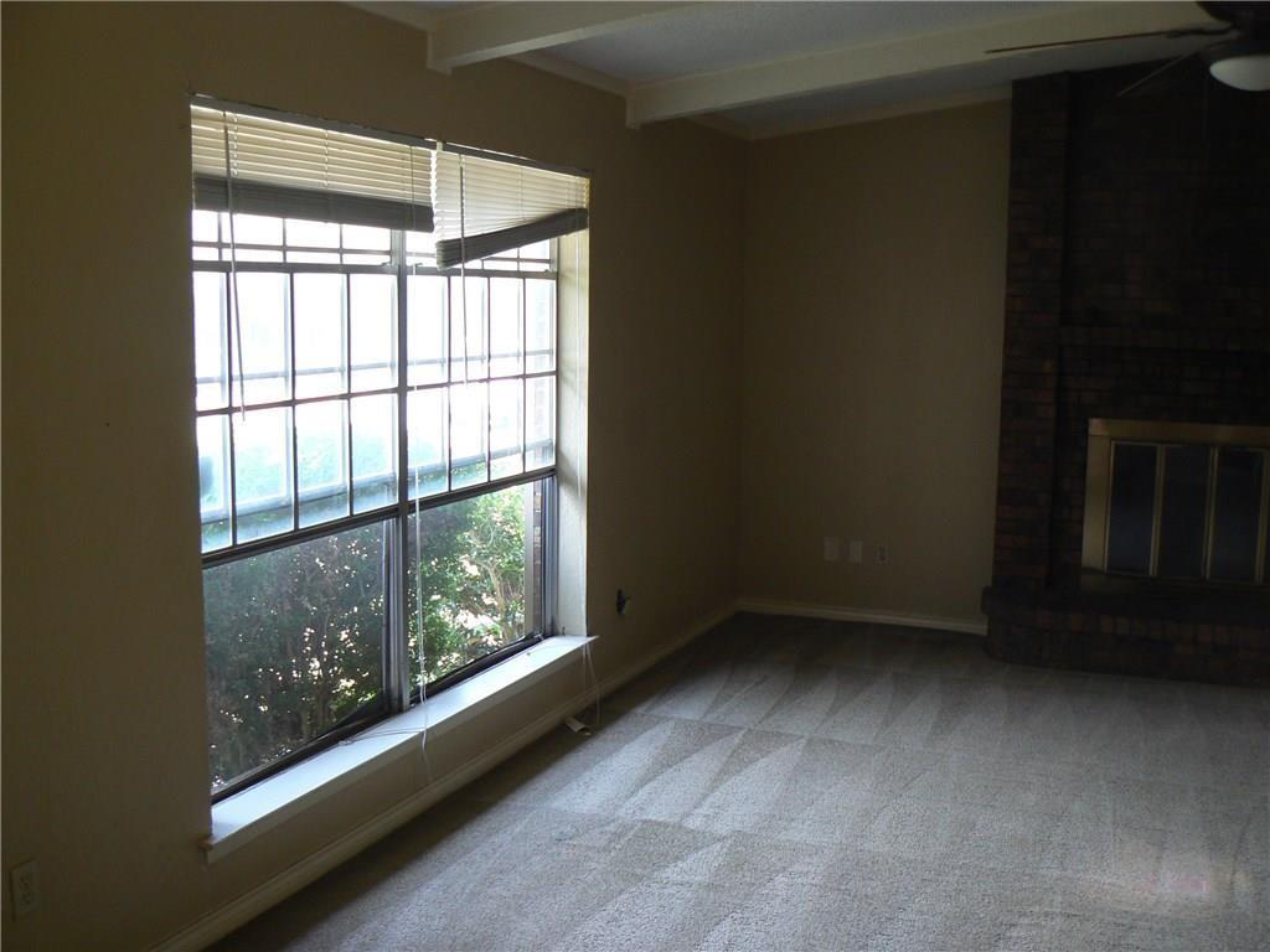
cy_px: 476
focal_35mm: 36
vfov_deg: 39.7
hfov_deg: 51.4
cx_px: 635
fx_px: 1321
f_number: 2.8
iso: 100
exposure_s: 1/30
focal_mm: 6
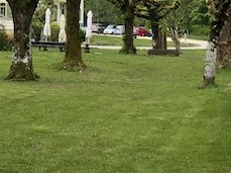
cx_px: 56
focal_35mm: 98
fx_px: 653
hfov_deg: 19.9
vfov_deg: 13.7
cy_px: -125
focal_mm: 3.99
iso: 20
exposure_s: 1/2183
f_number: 1.8
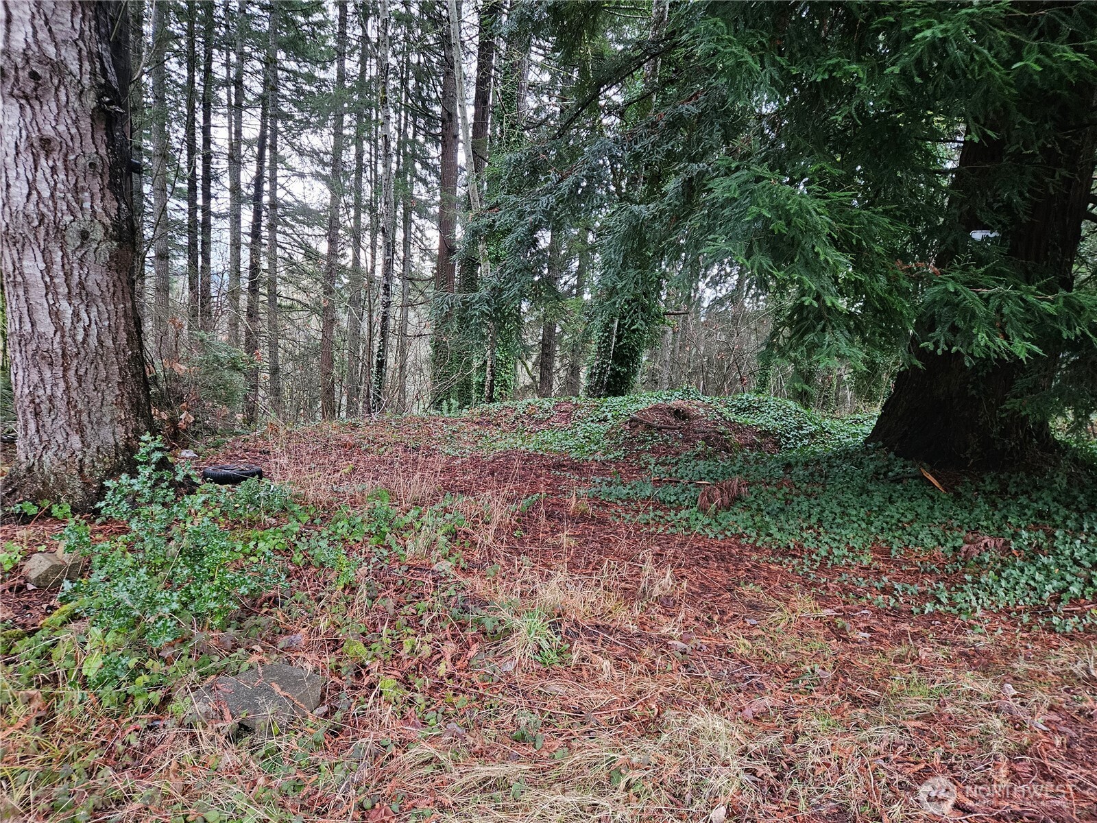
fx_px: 729
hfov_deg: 73.9
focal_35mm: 23
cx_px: 548
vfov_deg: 58.9
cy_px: 412
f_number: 1.8
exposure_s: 1/30
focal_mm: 5.4
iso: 640
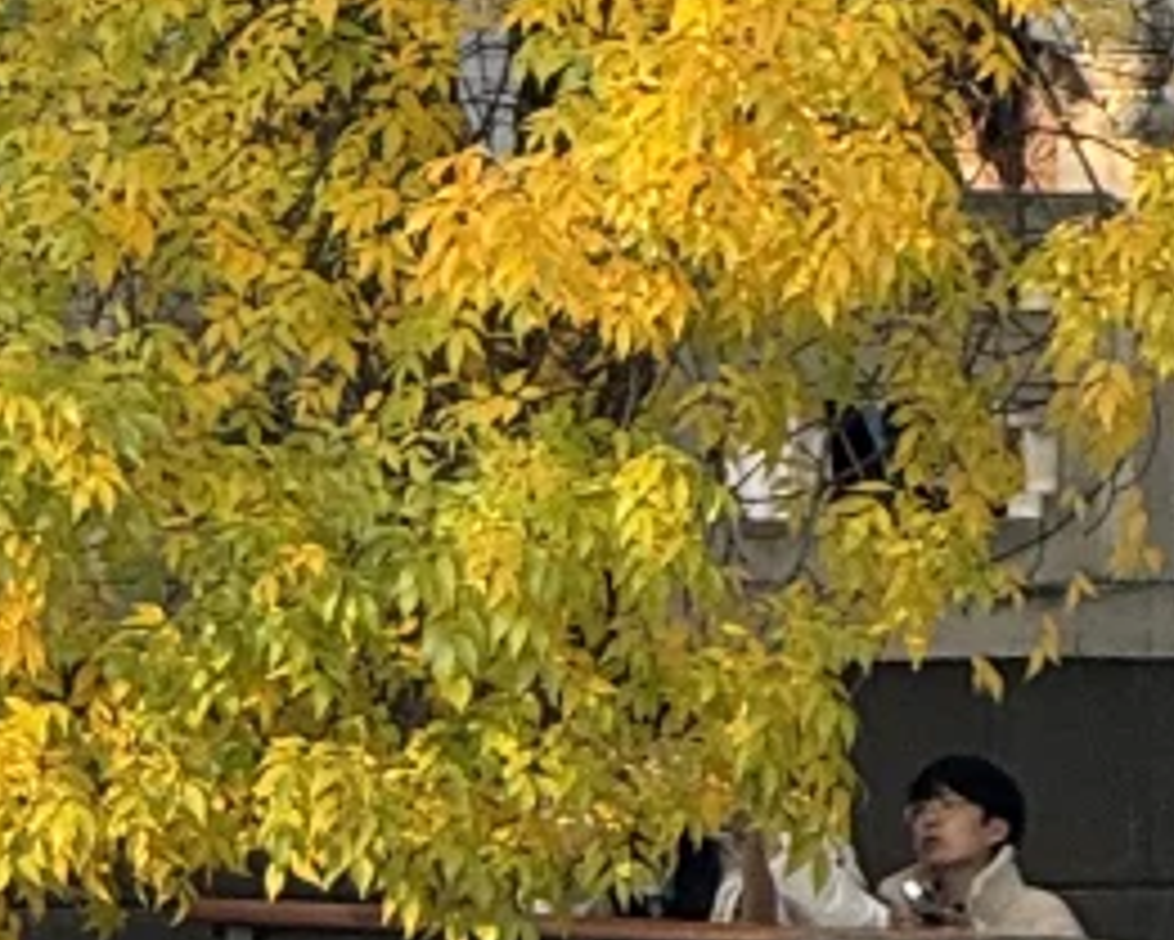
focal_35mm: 646
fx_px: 22454
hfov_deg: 3.0
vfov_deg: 2.4
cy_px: -1687
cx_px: -918
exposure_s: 1/102
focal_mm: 15.66
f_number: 2.8
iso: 50
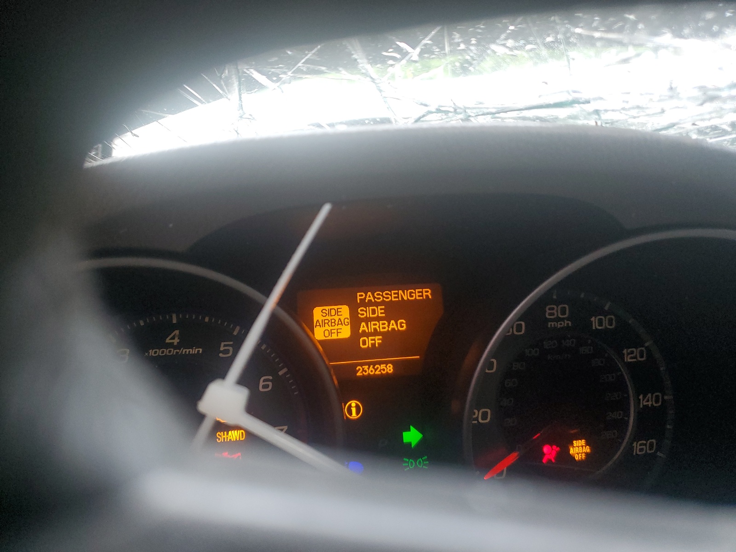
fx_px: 553
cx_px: 368
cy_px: 276
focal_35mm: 26
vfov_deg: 53.1
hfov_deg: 67.3
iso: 130
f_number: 1.5
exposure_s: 1/60.2
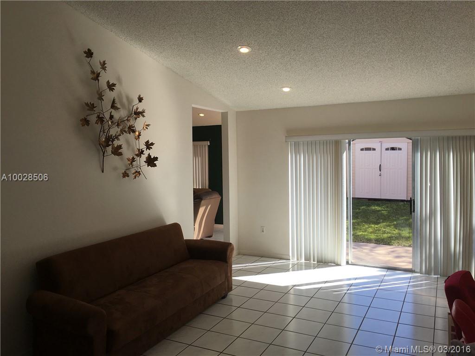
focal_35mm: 29
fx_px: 398
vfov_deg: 48.2
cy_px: 178
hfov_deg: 61.7
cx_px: 238
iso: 25
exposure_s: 1/416
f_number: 2.2
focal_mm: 4.15
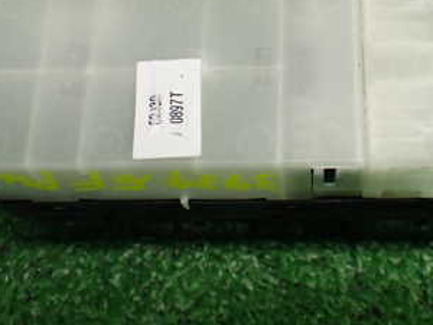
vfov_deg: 24.3
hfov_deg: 31.9
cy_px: 118
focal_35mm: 60
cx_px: 289
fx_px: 751
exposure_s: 1/125
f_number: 2.3
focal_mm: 5.4
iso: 500
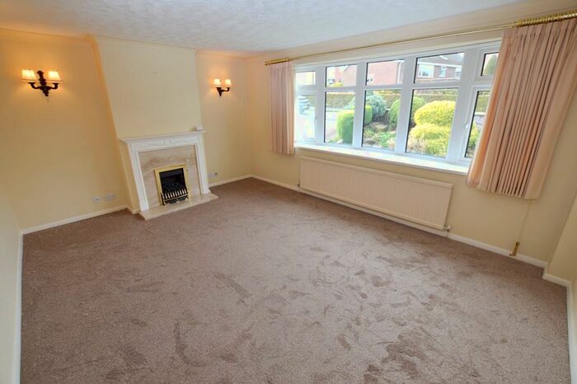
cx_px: 288
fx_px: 240
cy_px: 192
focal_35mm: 15
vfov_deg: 77.3
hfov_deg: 100.4
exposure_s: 1/40
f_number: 6.3
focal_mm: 10
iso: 100
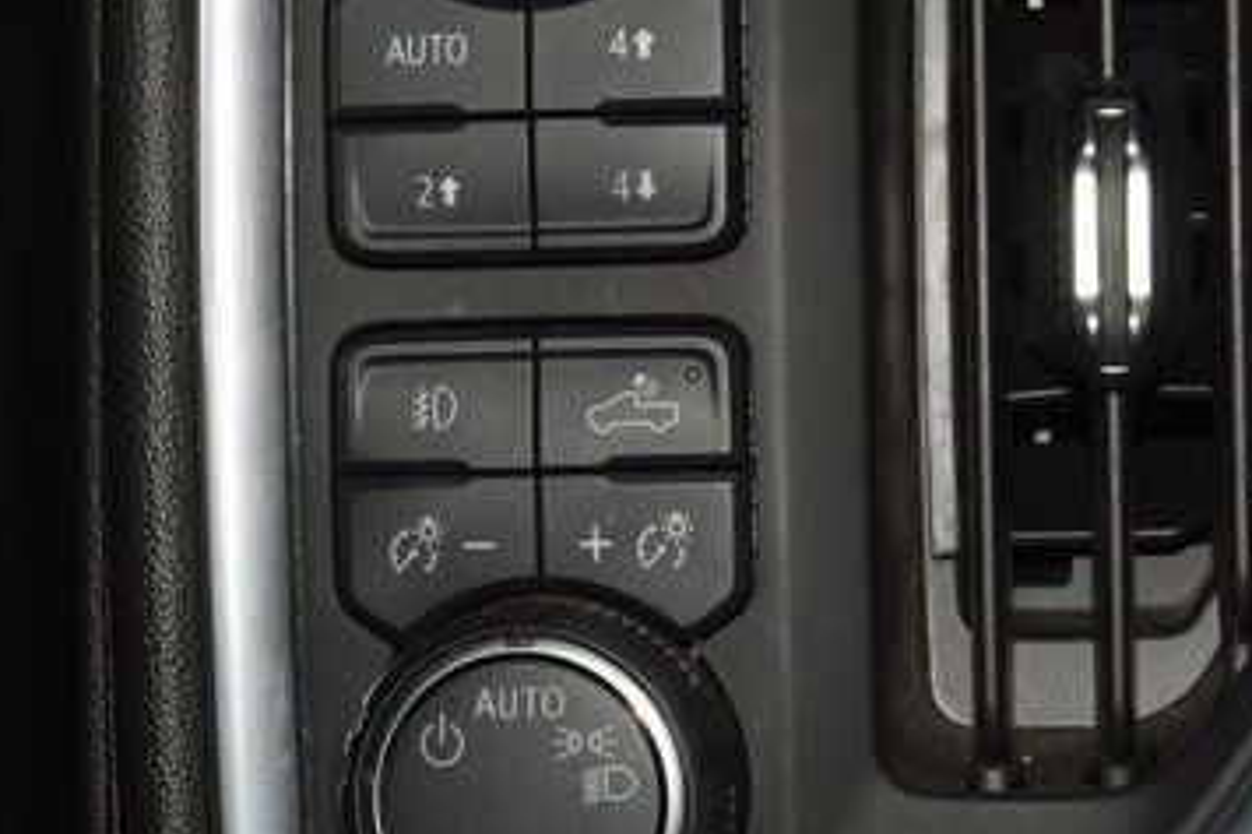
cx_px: 538
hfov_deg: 10.9
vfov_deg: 7.3
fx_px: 6570
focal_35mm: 189
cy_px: 354
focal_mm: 70
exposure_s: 1/125
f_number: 8
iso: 100
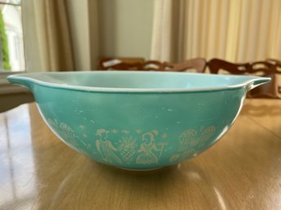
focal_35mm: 26
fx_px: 211
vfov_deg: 53.0
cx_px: 140
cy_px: 105
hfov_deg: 67.3
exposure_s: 1/162
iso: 64
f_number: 1.6
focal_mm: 5.1
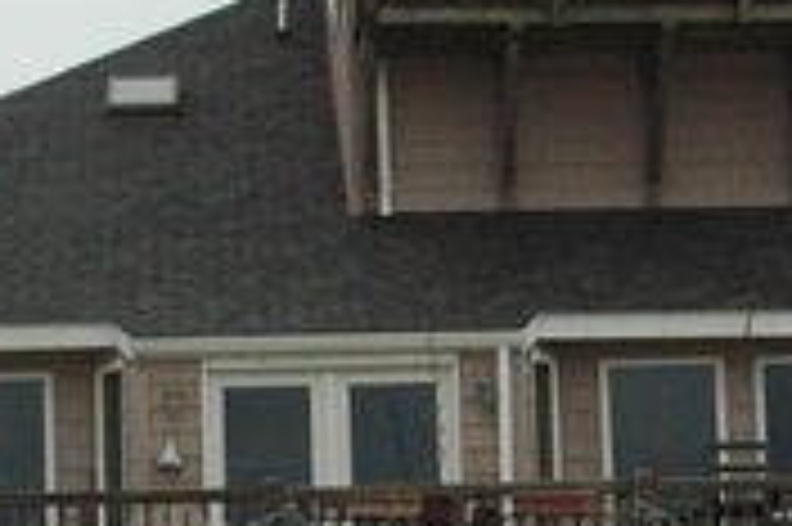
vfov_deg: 8.9
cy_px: 614
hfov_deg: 13.4
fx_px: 3363
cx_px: 374
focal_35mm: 153
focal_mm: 28
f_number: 14
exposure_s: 1/500
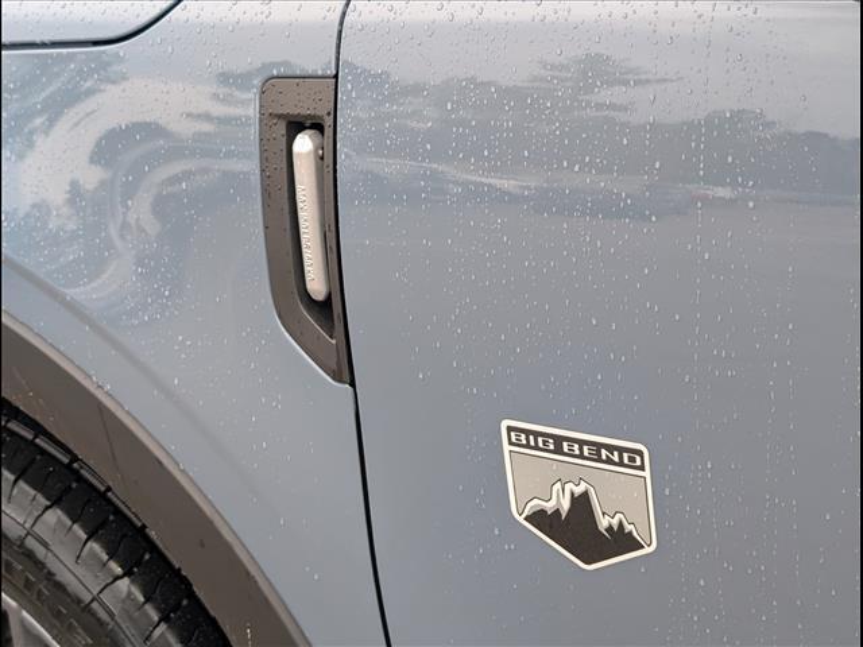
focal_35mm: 49
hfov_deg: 38.9
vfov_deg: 29.7
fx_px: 1222
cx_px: 432
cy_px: 324
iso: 632
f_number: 1.68
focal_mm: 6.9
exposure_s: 1/1667
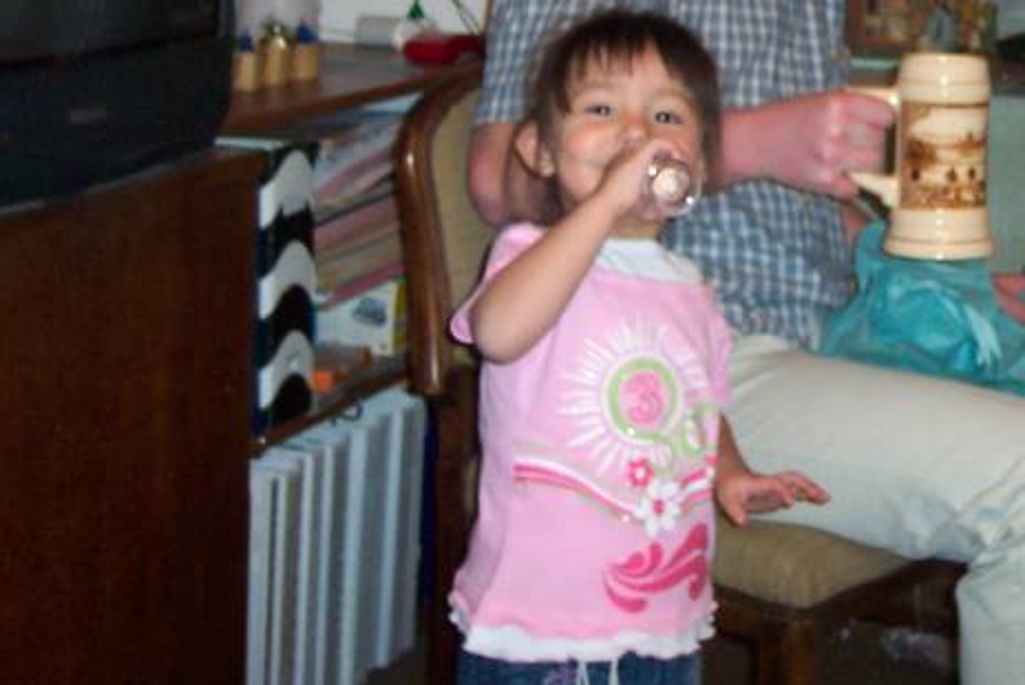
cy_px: 110
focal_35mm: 81
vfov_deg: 16.7
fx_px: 2308
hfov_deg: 24.4
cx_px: 899
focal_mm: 8
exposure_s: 1/30
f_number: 2.8
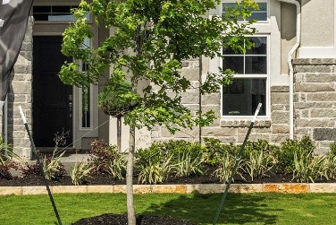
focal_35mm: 95
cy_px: 163
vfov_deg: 14.4
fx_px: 887
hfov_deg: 21.2
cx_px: 62
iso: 1250
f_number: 8
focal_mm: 31
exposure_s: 1/1600
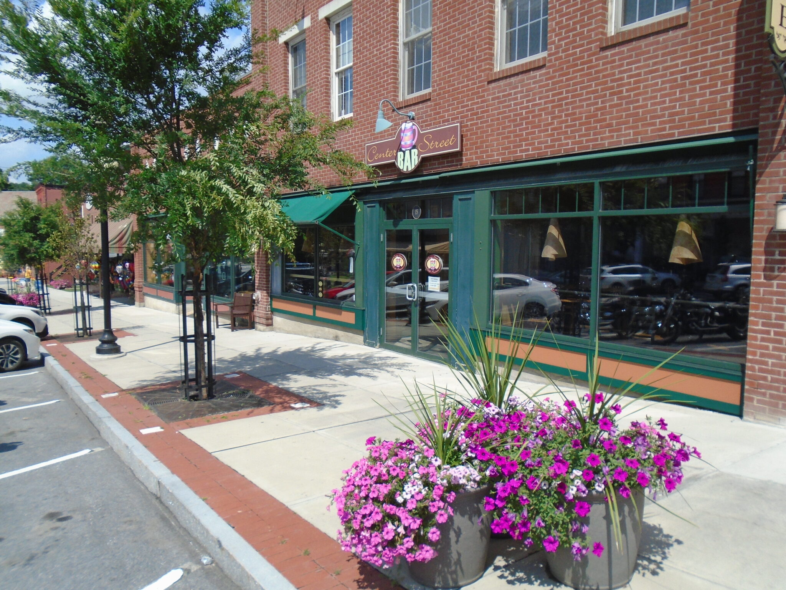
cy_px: 295
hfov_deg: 67.3
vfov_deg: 53.1
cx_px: 393
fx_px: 590
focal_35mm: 26
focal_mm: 4.6
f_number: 8
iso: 160
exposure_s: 1/250
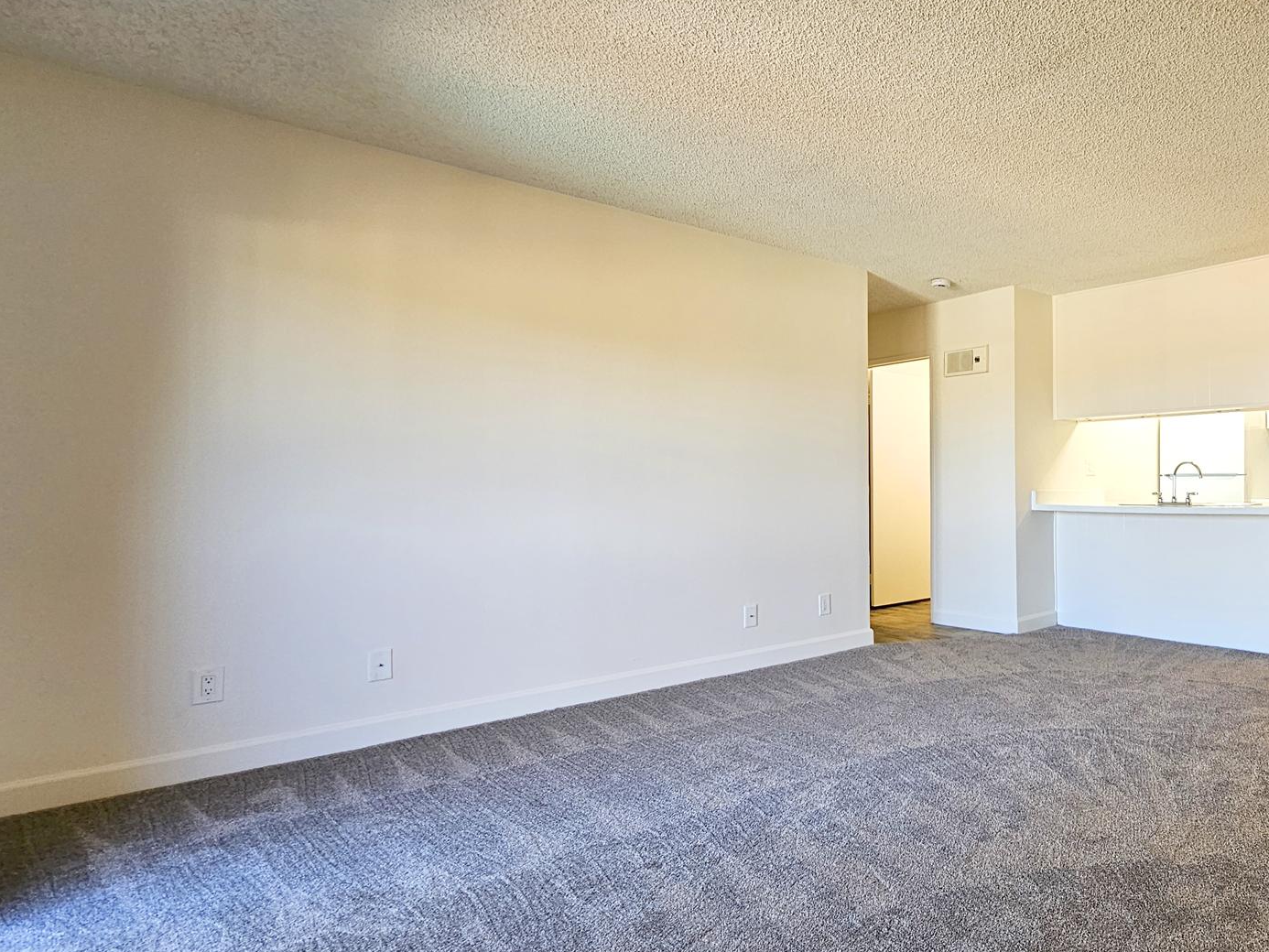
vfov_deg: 66.0
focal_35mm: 20
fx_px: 733
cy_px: 473
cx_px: 975
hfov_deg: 74.9
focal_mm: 2.2
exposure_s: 1/60
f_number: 2.2
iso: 100
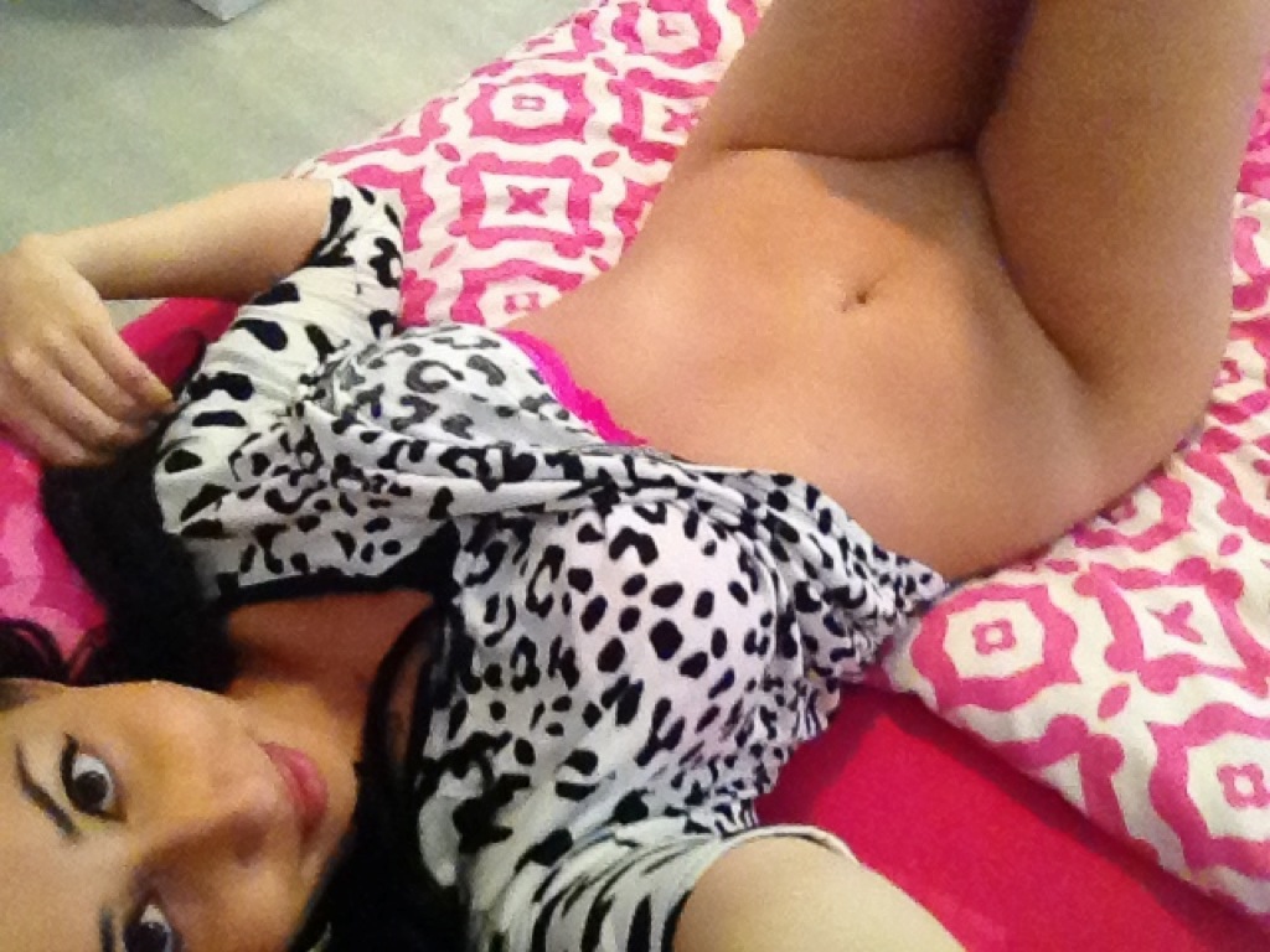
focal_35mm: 35
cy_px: 476
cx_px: 635
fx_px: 1284
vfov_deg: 40.7
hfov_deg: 52.6
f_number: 2.4
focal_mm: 1.85
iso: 1000
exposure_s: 1/30
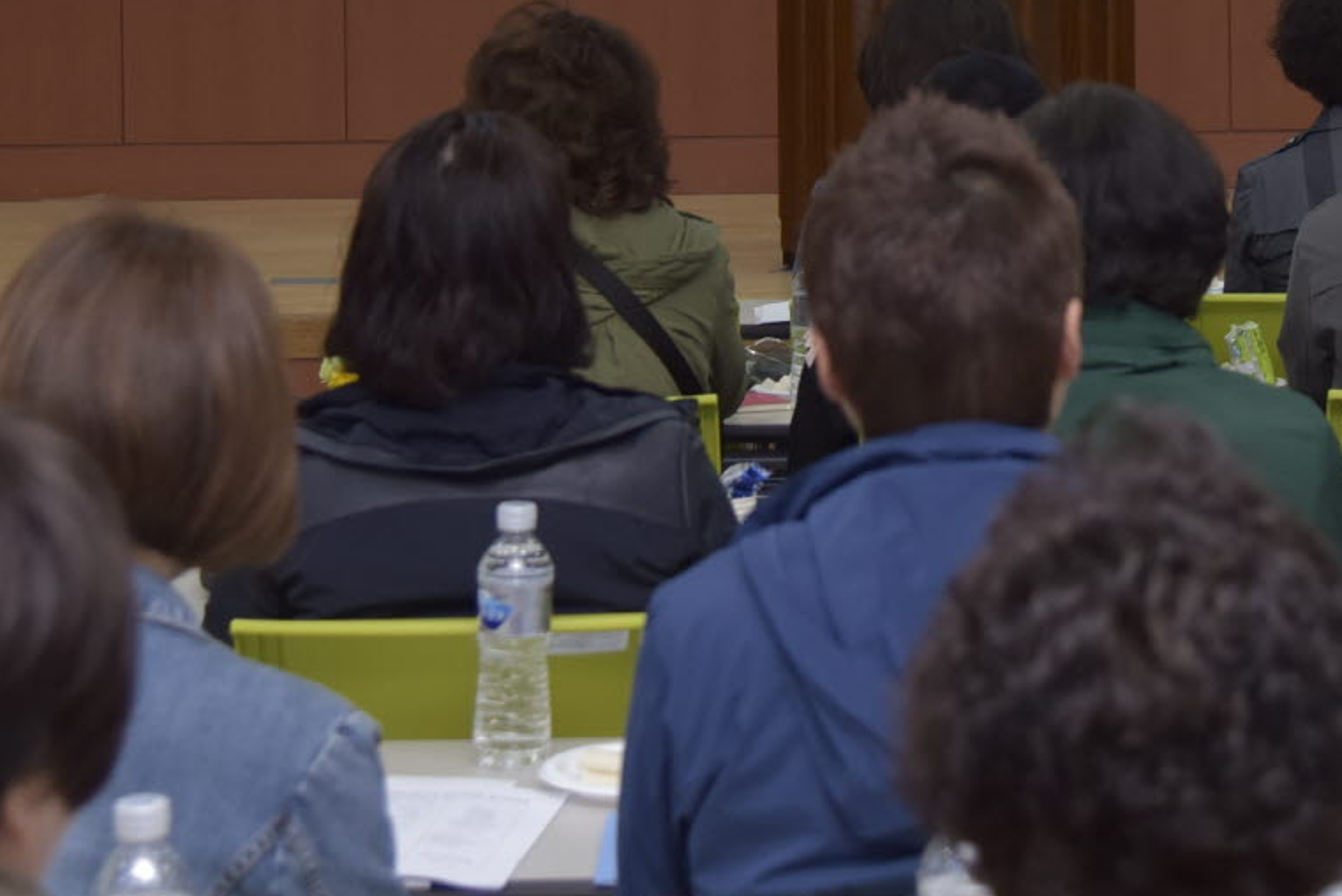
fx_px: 5183
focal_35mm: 139
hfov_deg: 14.7
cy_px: -193
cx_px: 980
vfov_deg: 9.7
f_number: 4
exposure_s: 1/125
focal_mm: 46
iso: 800
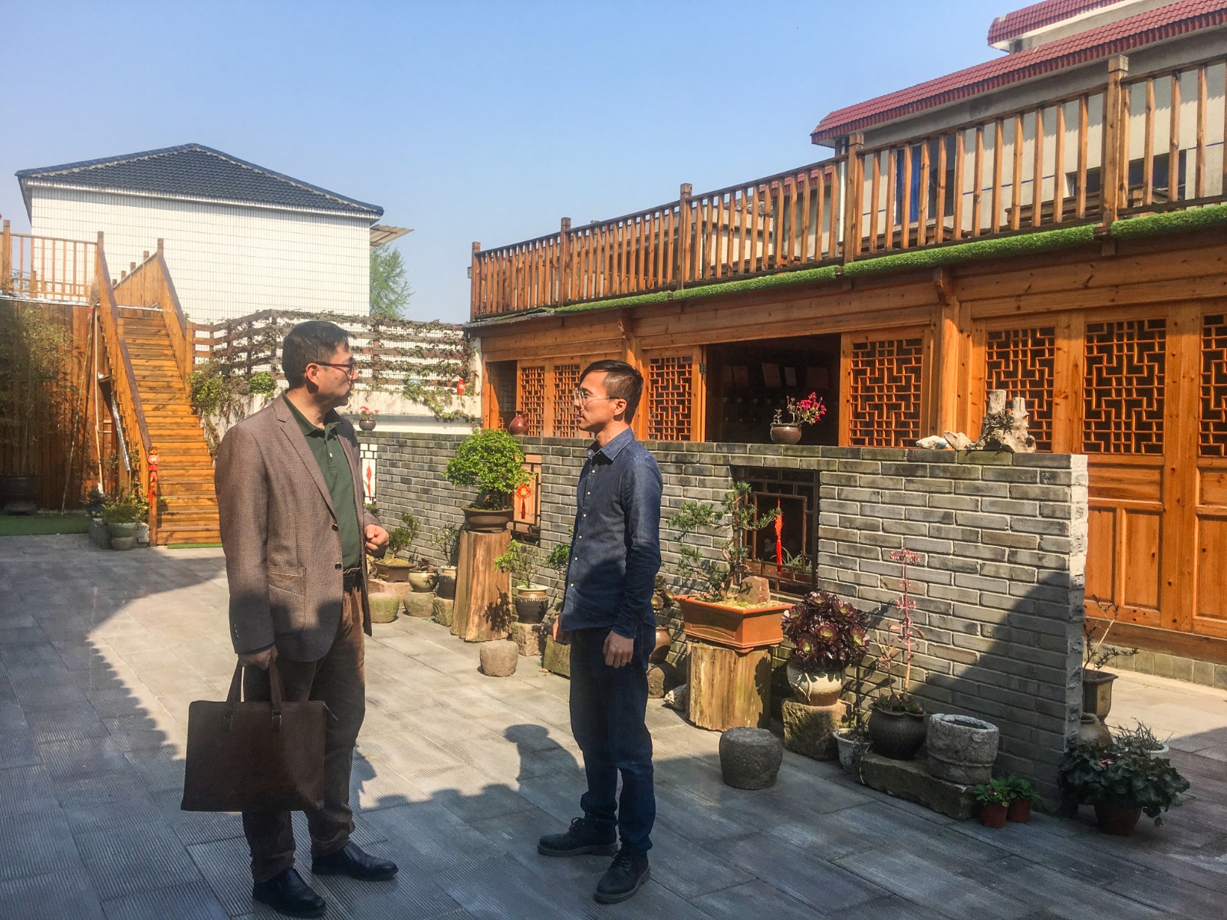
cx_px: 614
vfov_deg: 48.2
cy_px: 460
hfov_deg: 61.7
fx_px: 1028
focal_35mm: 29
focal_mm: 4.15
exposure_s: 1/1115
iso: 25
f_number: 2.2
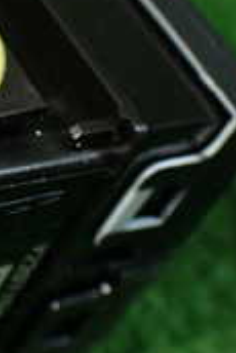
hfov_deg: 12.2
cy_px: 135
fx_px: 1070
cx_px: -80
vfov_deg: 18.7
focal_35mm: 109
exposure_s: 1/125
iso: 320
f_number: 2.3
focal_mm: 5.4
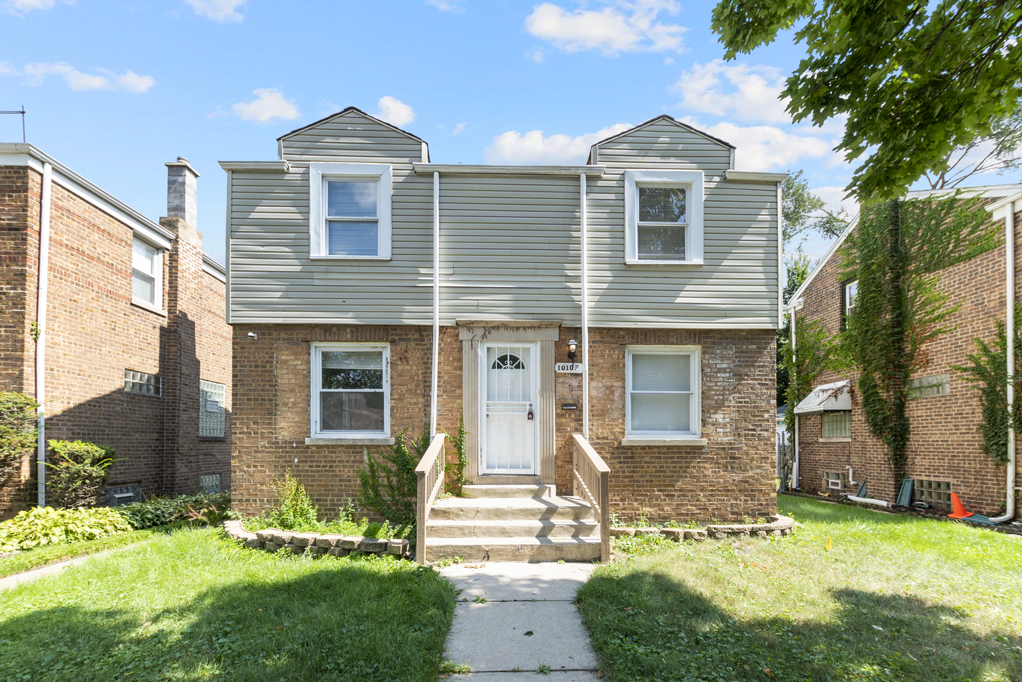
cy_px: 341
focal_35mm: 16
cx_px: 511
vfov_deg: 73.7
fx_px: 454
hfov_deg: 96.7
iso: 250
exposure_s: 1/320
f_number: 7.1
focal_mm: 11
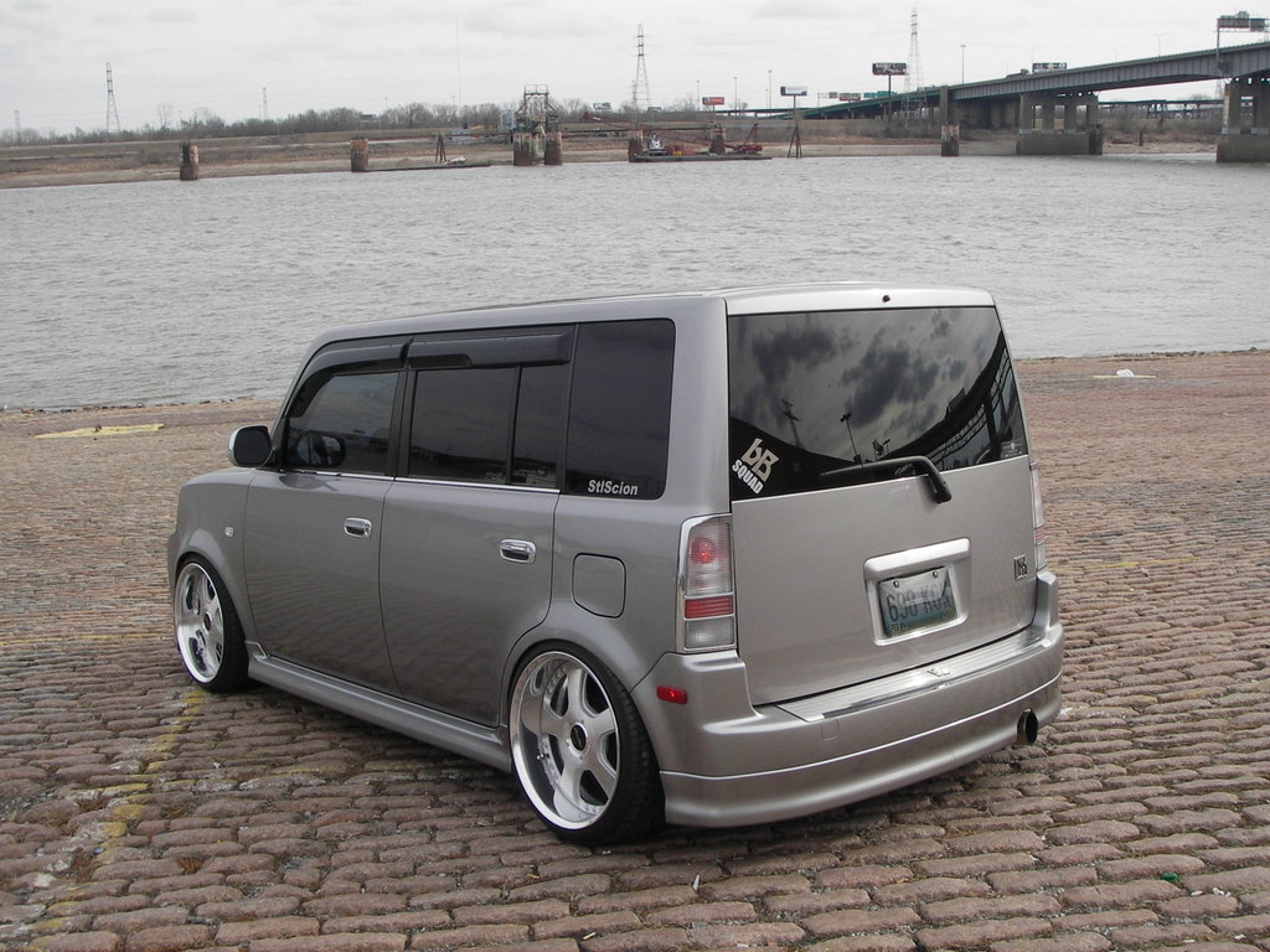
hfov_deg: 49.0
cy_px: 476
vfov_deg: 37.7
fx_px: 1394
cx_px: 635
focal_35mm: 38
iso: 50
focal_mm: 6.3
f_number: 6.6
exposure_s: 1/125
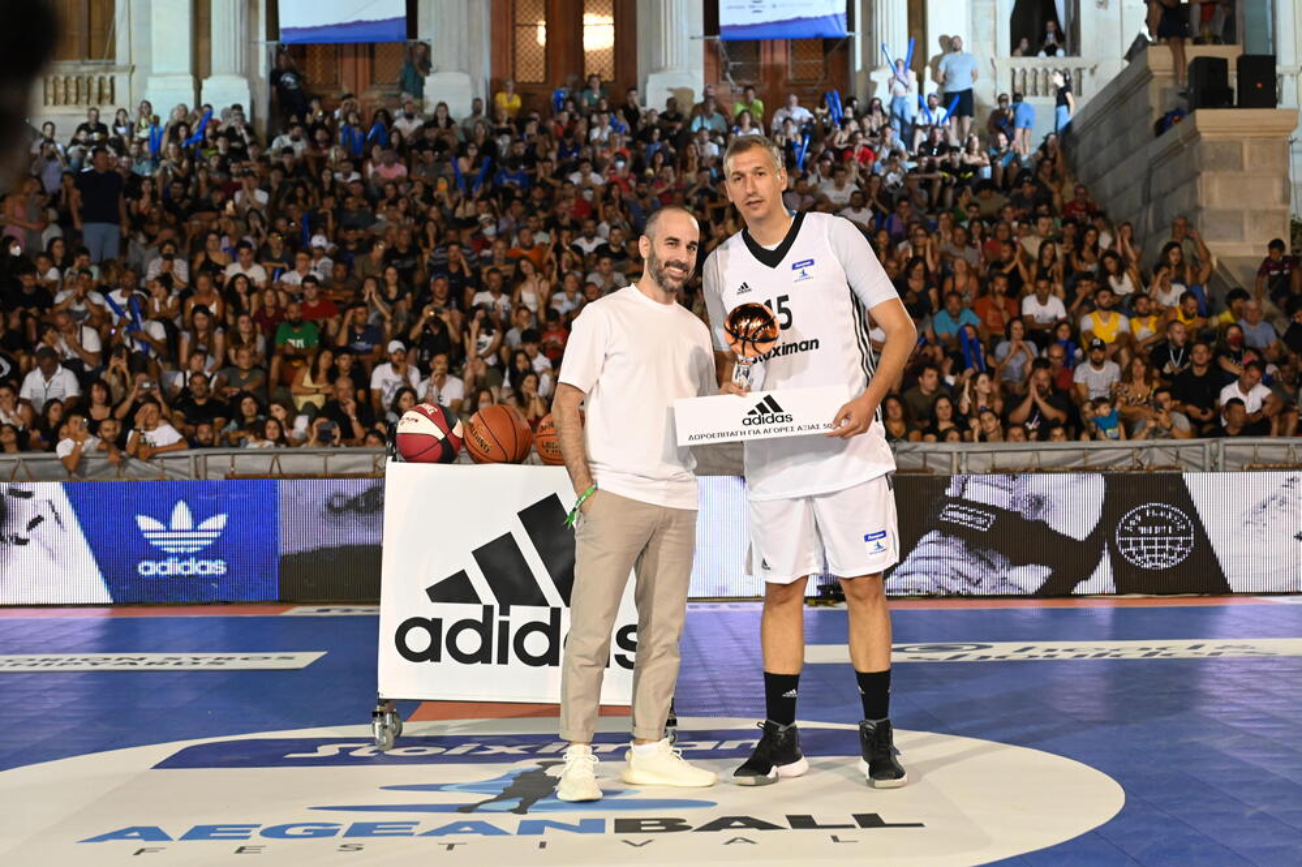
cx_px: 651
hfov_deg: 38.9
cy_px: 434
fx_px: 1844
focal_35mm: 51
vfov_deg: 26.5
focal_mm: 51
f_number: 4
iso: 6400
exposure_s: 1/640
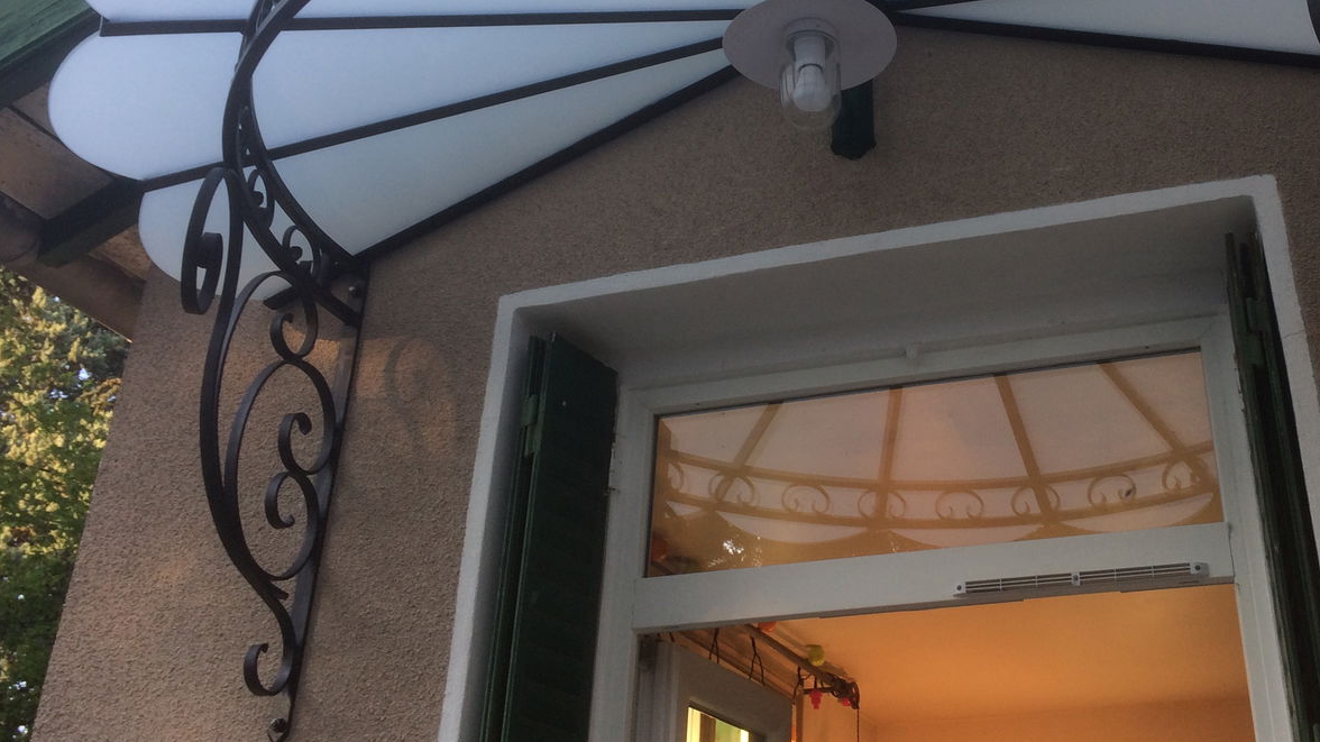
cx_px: 870
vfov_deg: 27.2
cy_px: 162
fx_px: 1505
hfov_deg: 46.7
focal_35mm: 43
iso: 32
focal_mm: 4.15
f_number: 2.2
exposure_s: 1/160
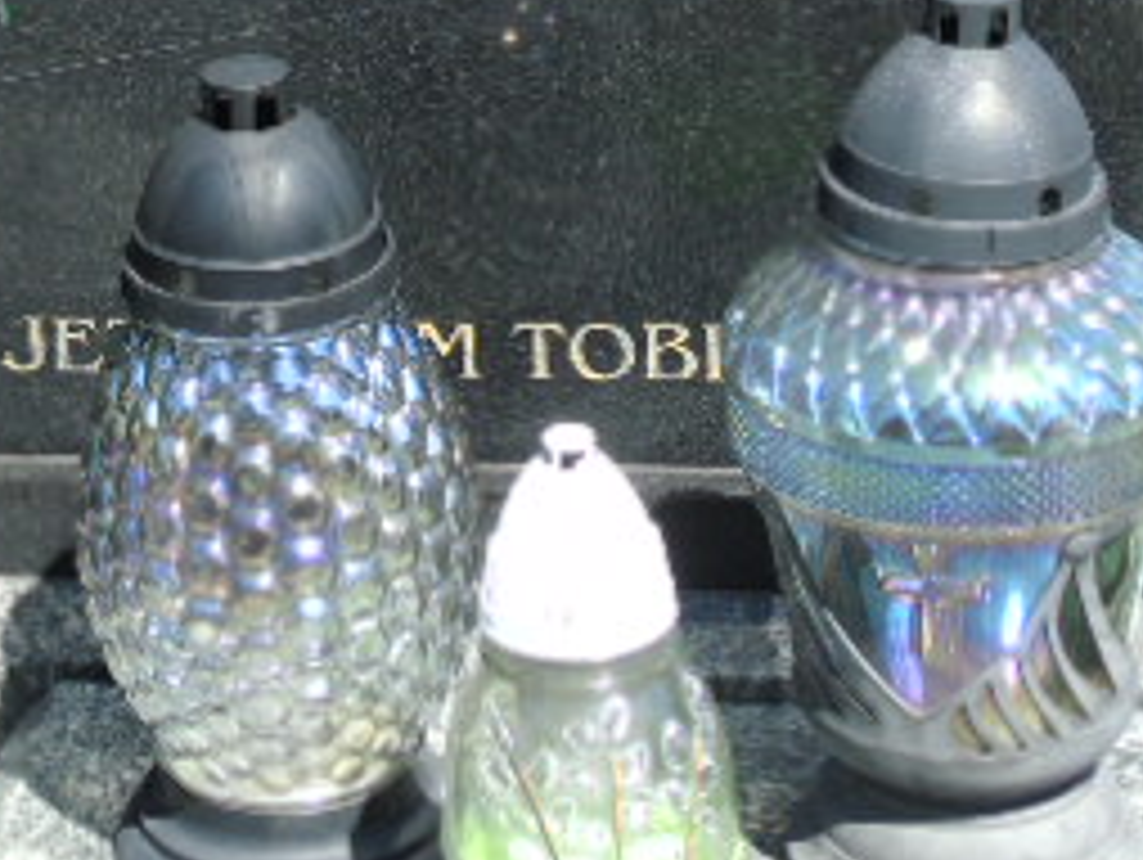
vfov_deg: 10.7
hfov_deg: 14.4
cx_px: 148
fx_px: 4495
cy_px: -176
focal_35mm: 136
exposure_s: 1/320
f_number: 4.3
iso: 80
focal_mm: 9.6
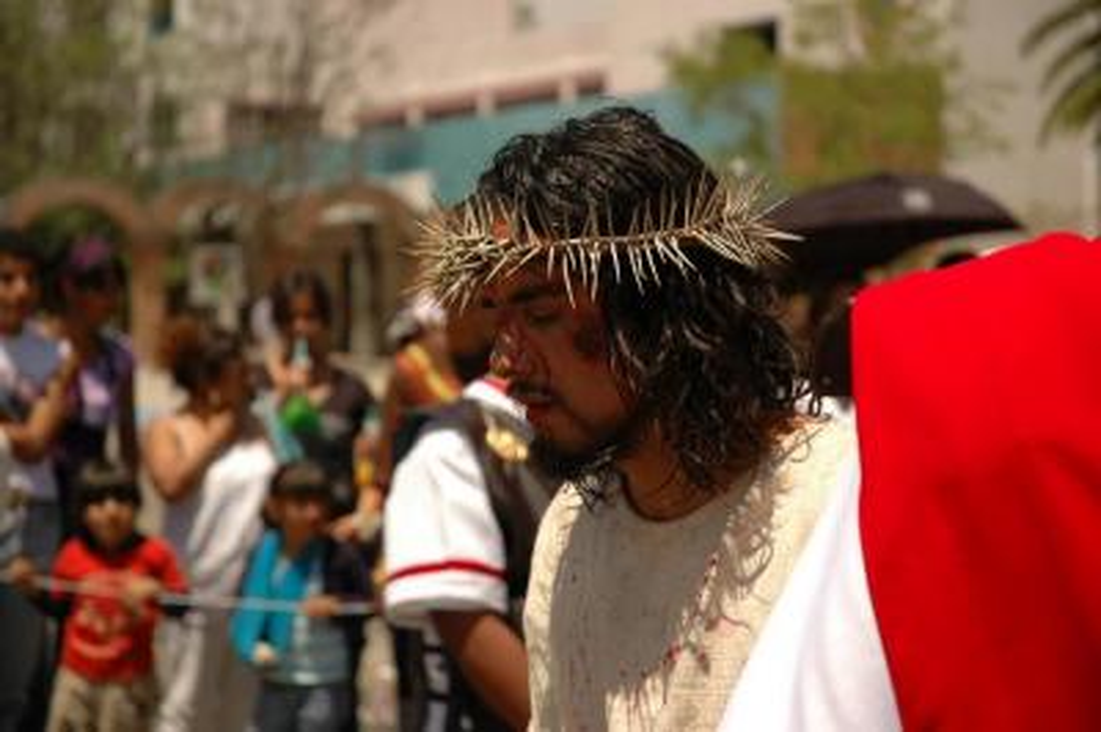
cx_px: 550
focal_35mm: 105
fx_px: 3209
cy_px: 366
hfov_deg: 19.5
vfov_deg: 13.0
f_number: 4.5
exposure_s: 1/1600
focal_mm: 70
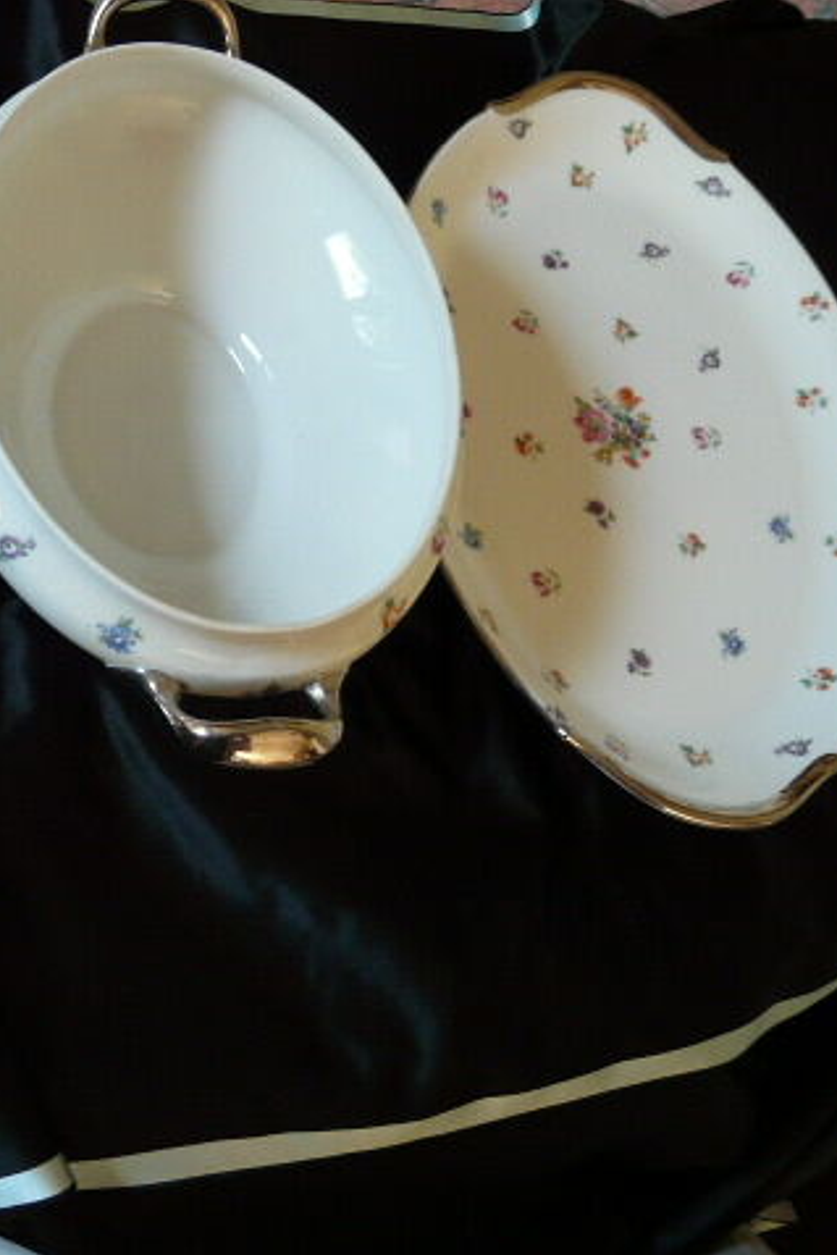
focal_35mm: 39
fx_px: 1359
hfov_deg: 33.5
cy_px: 628
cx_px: 205
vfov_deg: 49.5
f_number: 2.8
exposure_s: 1/25
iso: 200
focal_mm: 4.6
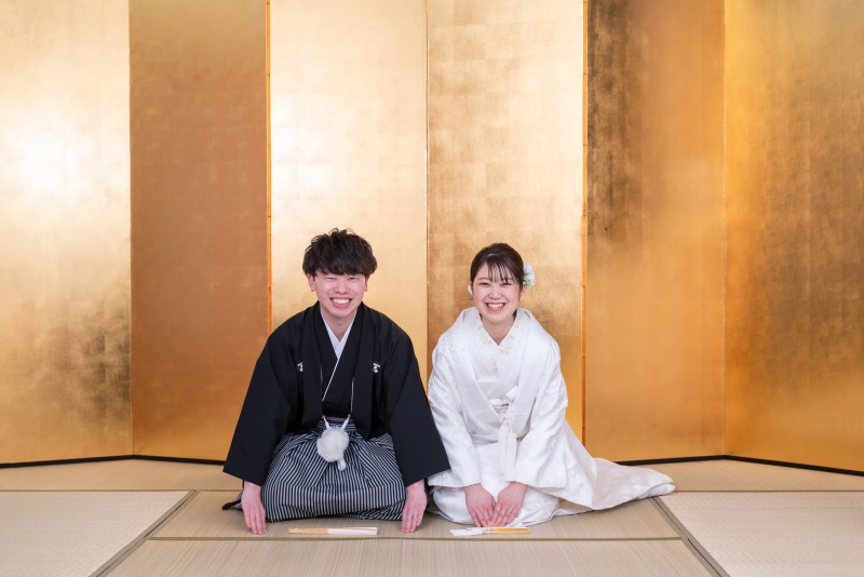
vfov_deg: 27.0
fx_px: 1200
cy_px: 288
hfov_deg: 39.6
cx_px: 432
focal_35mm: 50
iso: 400
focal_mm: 50
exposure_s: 1/125
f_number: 4
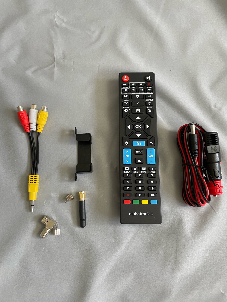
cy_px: 151
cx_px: 114
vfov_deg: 67.3
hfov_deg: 53.1
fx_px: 227
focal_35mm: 26
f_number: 1.6
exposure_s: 1/50
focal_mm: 4.2
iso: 80
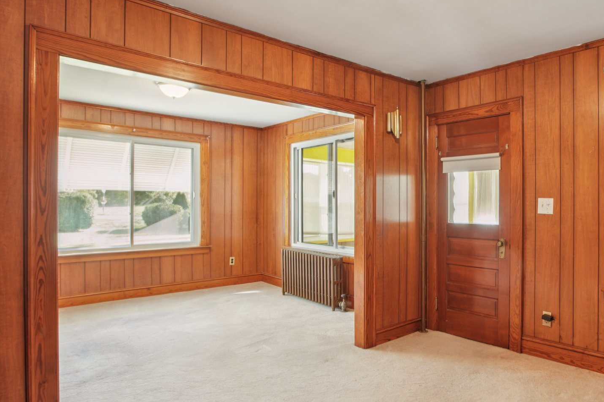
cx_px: 413
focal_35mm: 23
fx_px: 386
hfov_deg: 73.3
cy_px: 184
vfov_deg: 55.0
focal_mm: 16
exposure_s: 1
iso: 100
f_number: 9
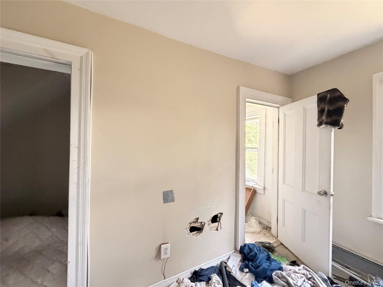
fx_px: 155
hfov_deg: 102.1
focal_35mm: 14
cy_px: 144
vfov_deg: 85.7
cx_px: 192
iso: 500
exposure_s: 1/60
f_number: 2.2
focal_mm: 2.22
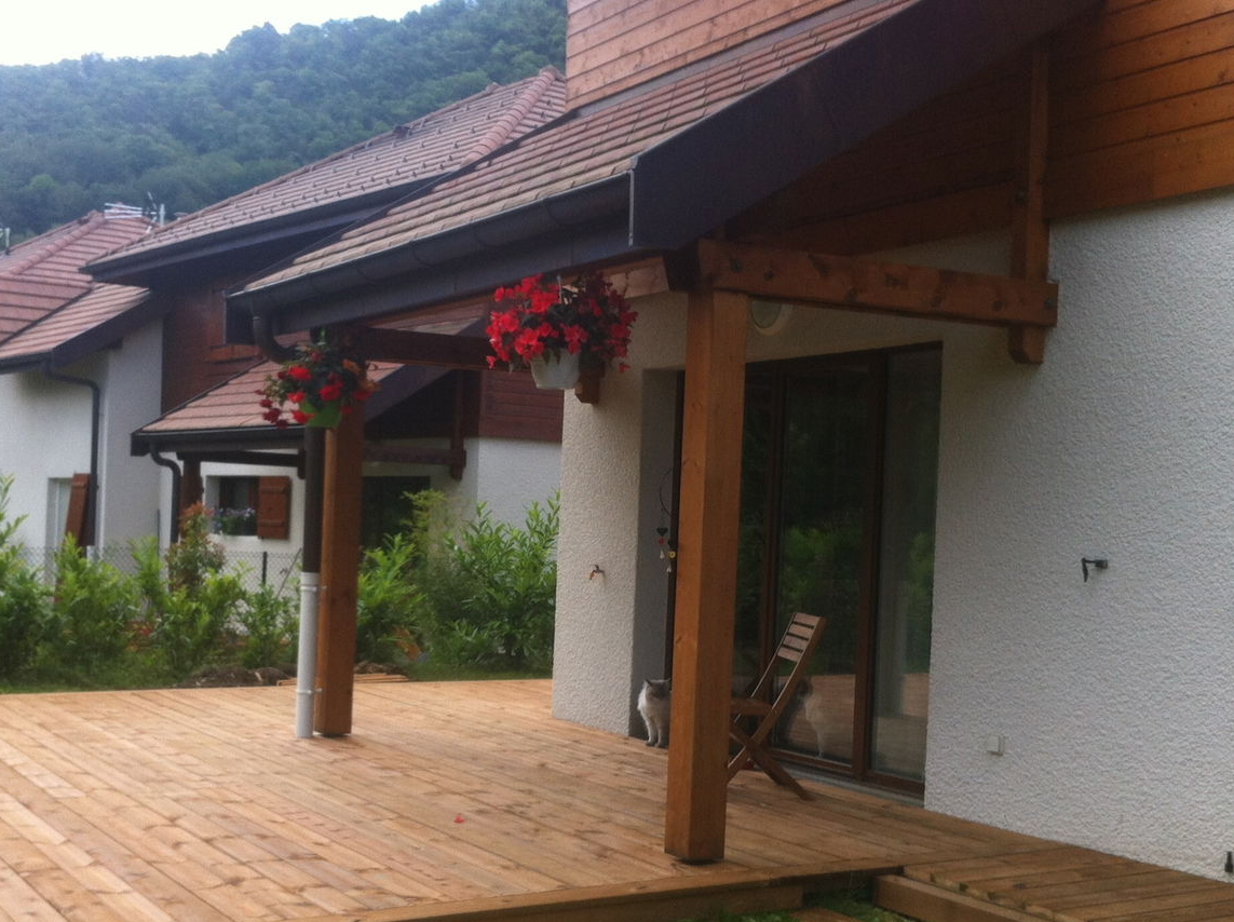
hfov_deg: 38.9
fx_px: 1744
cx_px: 539
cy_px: 524
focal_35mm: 49
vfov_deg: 29.6
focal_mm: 3.85
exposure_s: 1/457
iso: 80
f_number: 2.8
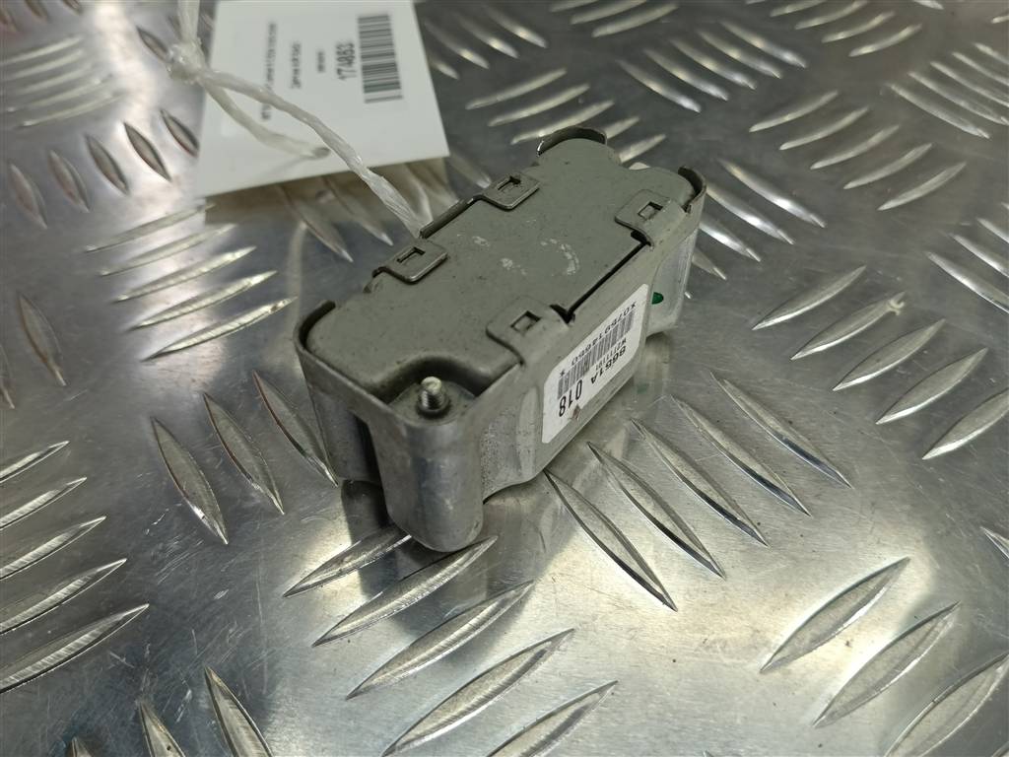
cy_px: 378
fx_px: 787
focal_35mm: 27
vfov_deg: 51.4
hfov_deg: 65.3
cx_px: 504
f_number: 1.6
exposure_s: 1/100
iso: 129
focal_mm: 4.11
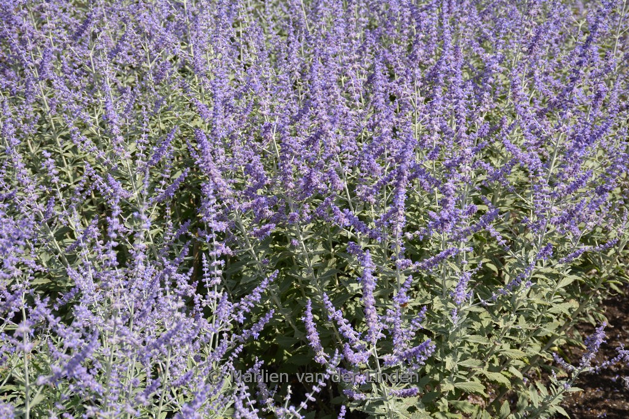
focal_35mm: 90
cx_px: 314
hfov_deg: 22.6
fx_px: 1573
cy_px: 210
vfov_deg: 15.2
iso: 100
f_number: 8
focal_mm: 60
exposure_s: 1/250
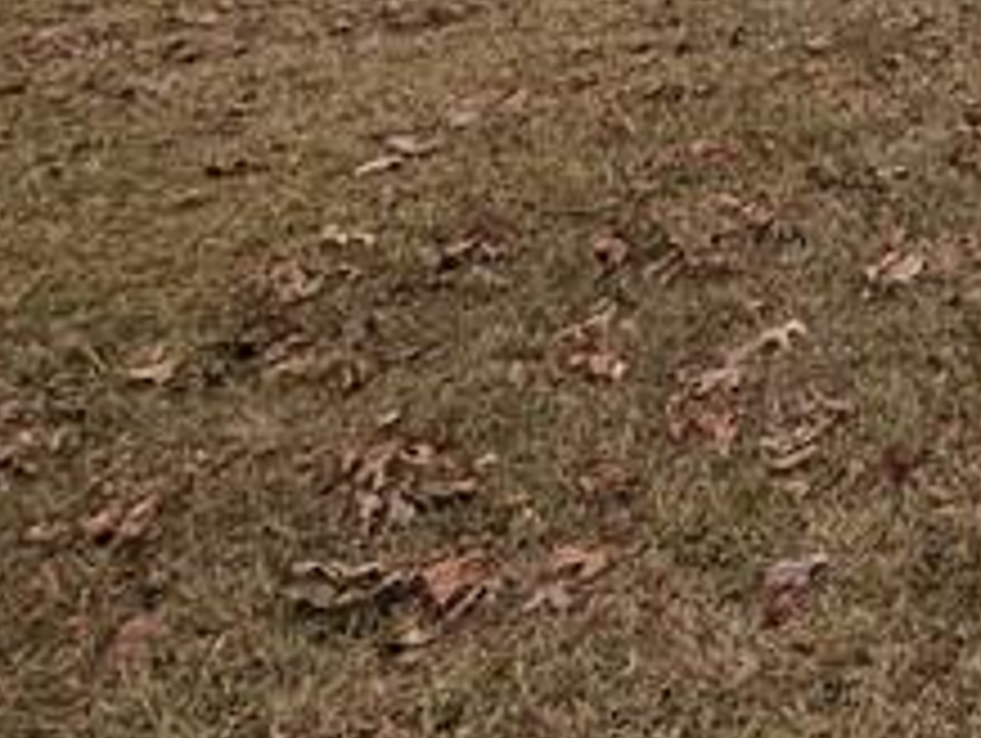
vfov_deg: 17.3
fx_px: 2128
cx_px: 1739
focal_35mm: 75
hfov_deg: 19.6
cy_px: -446
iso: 50
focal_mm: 2.35
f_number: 2.2
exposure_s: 1/502
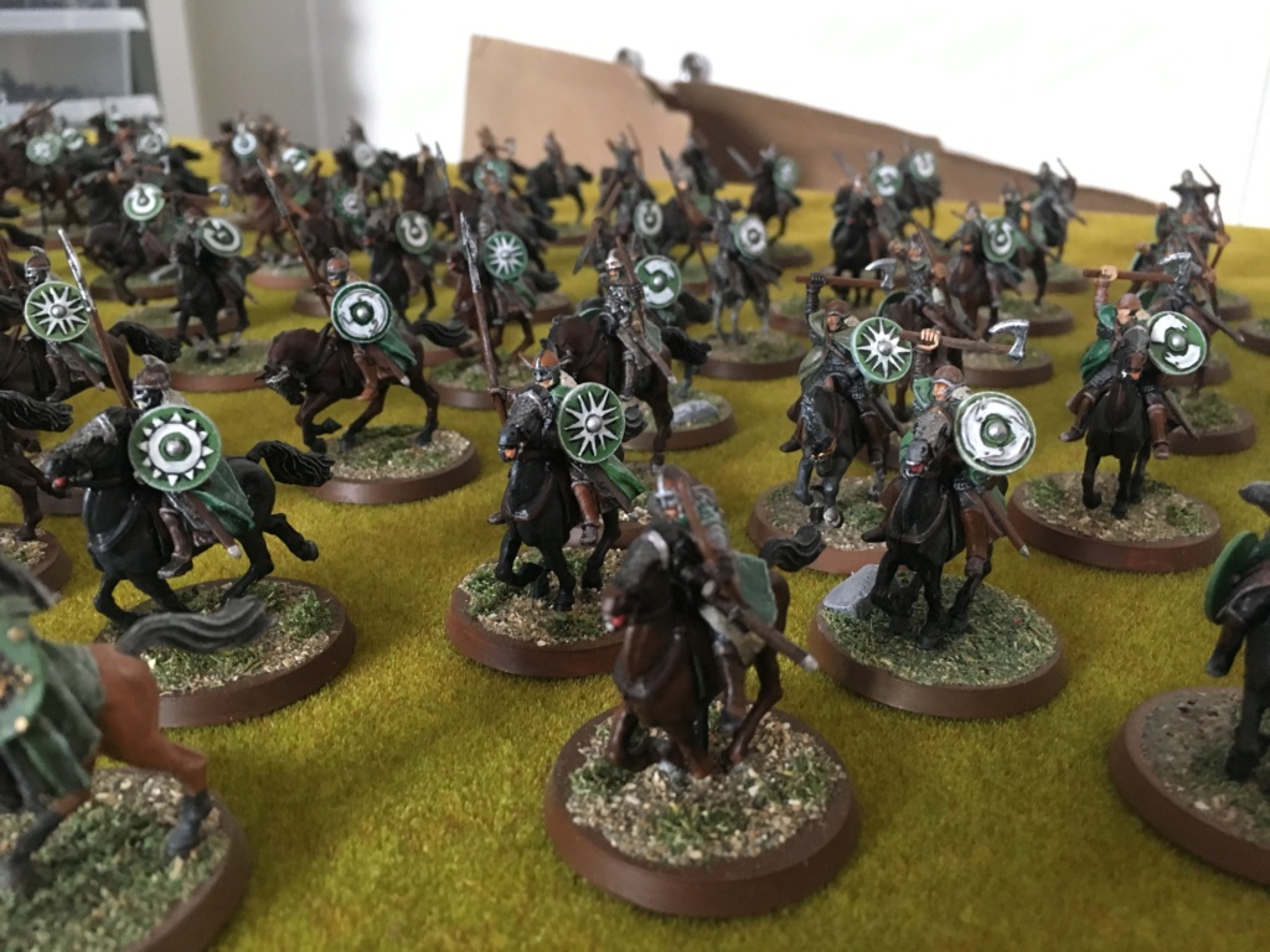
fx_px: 1064
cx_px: 635
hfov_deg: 61.7
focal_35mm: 29
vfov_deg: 48.2
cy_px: 476
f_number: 2.2
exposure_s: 1/17
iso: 200
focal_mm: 4.15
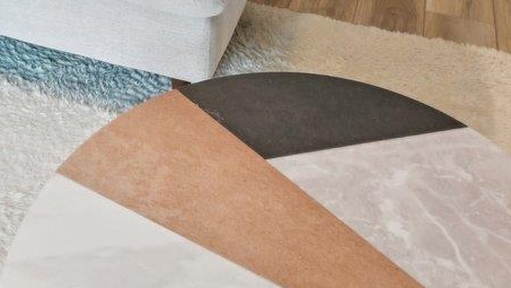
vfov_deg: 12.9
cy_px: -404
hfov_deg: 25.3
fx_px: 962
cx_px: -169
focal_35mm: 71
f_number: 6.7
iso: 400
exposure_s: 1/8
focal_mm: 15
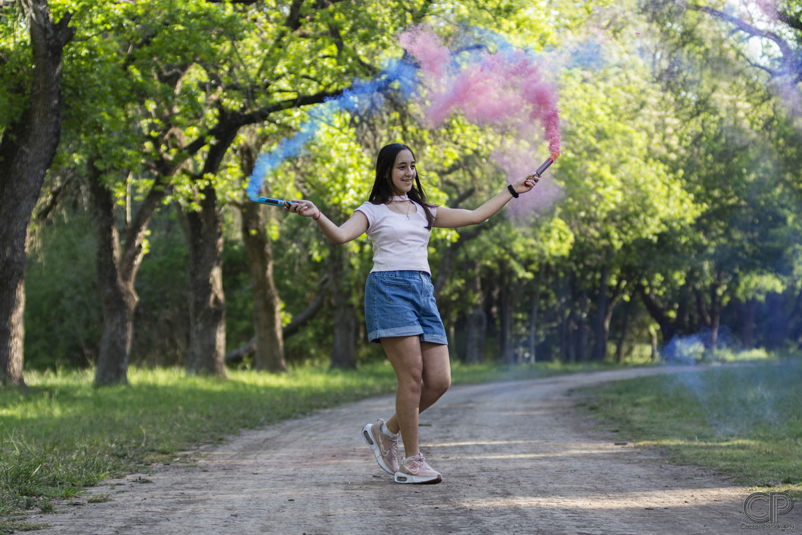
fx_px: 2673
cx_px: 401
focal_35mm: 120
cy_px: 268
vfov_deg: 11.4
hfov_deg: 17.1
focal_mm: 80
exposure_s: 1/1000
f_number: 2.8
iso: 400
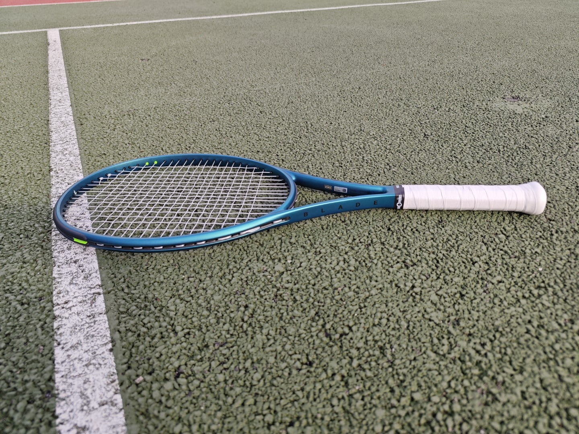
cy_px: 217
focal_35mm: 23
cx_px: 290
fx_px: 385
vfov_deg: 58.9
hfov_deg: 73.9
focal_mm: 8.7
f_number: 1.9
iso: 50
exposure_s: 1/1226
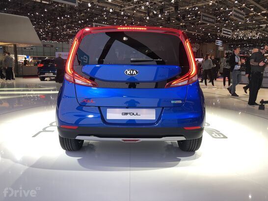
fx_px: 217
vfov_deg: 49.8
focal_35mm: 28
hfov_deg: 63.4
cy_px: 100
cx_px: 134
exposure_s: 1/100
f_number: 1.8
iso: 40
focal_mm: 3.99
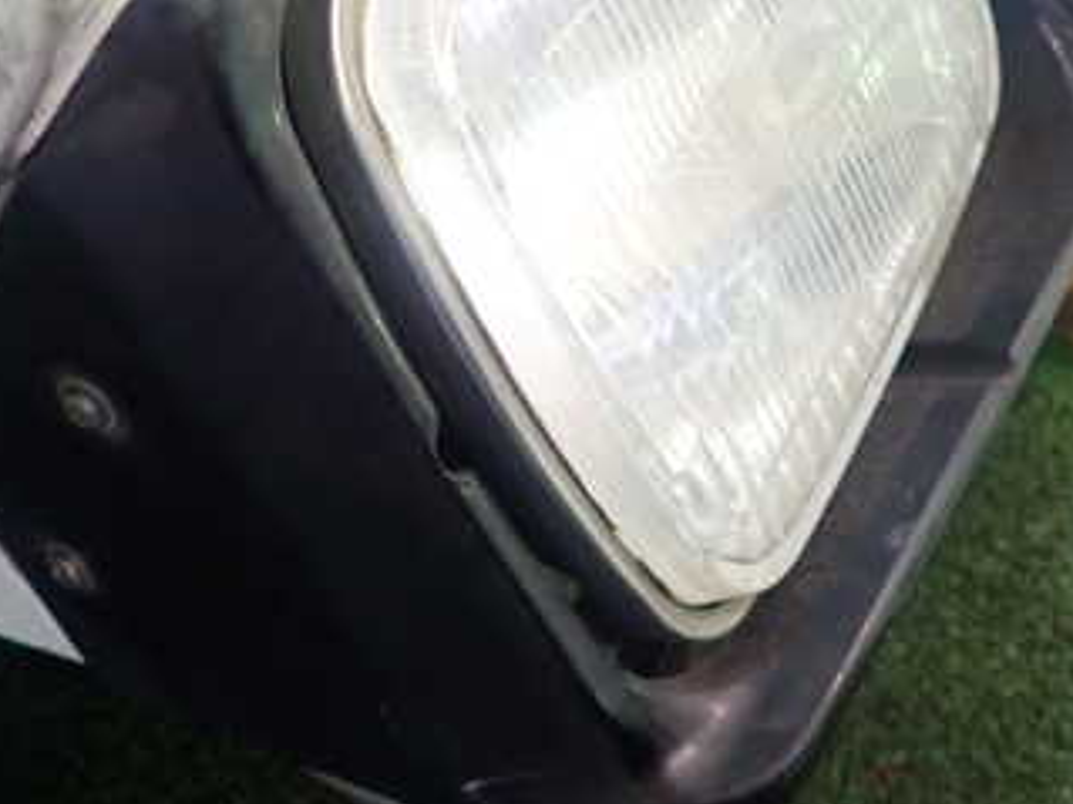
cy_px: 296
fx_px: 1456
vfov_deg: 30.7
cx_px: 447
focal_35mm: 47
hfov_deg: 40.3
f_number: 2
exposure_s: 1/30
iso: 400
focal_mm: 4.5
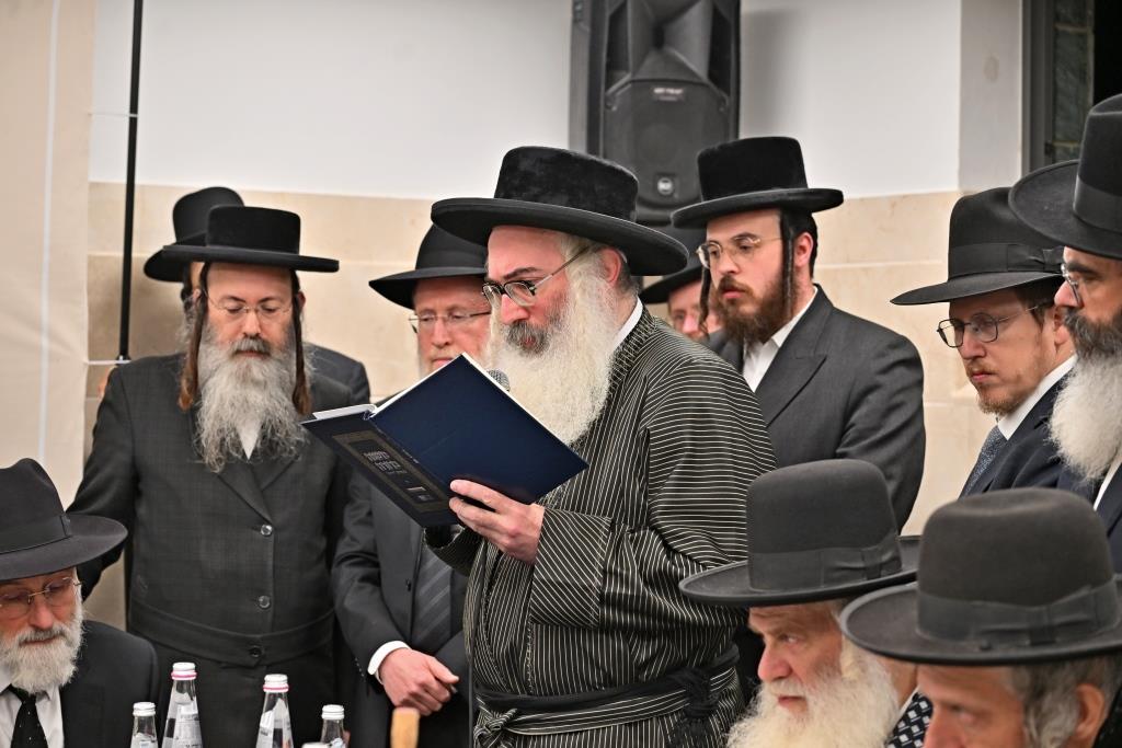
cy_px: 374
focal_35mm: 71
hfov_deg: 28.4
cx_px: 561
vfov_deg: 19.2
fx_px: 2213
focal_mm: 71
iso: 640
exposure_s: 1/200
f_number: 4
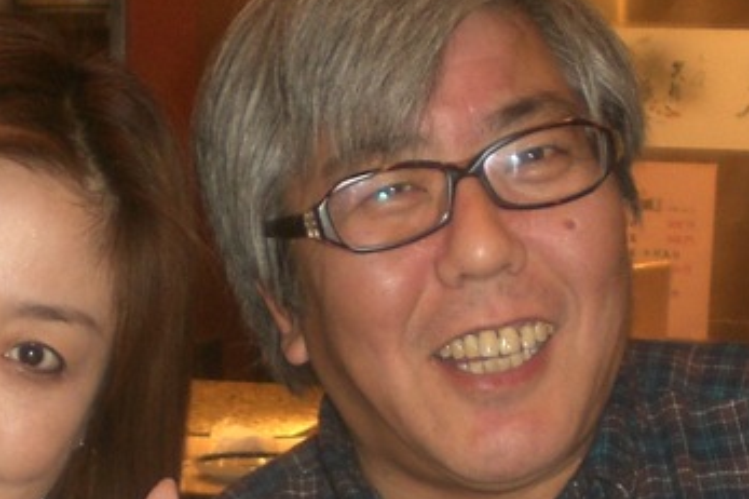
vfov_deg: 11.7
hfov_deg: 17.9
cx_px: 265
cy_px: 622
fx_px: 2371
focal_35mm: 114
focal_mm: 6.3
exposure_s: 1/30
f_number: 3.1
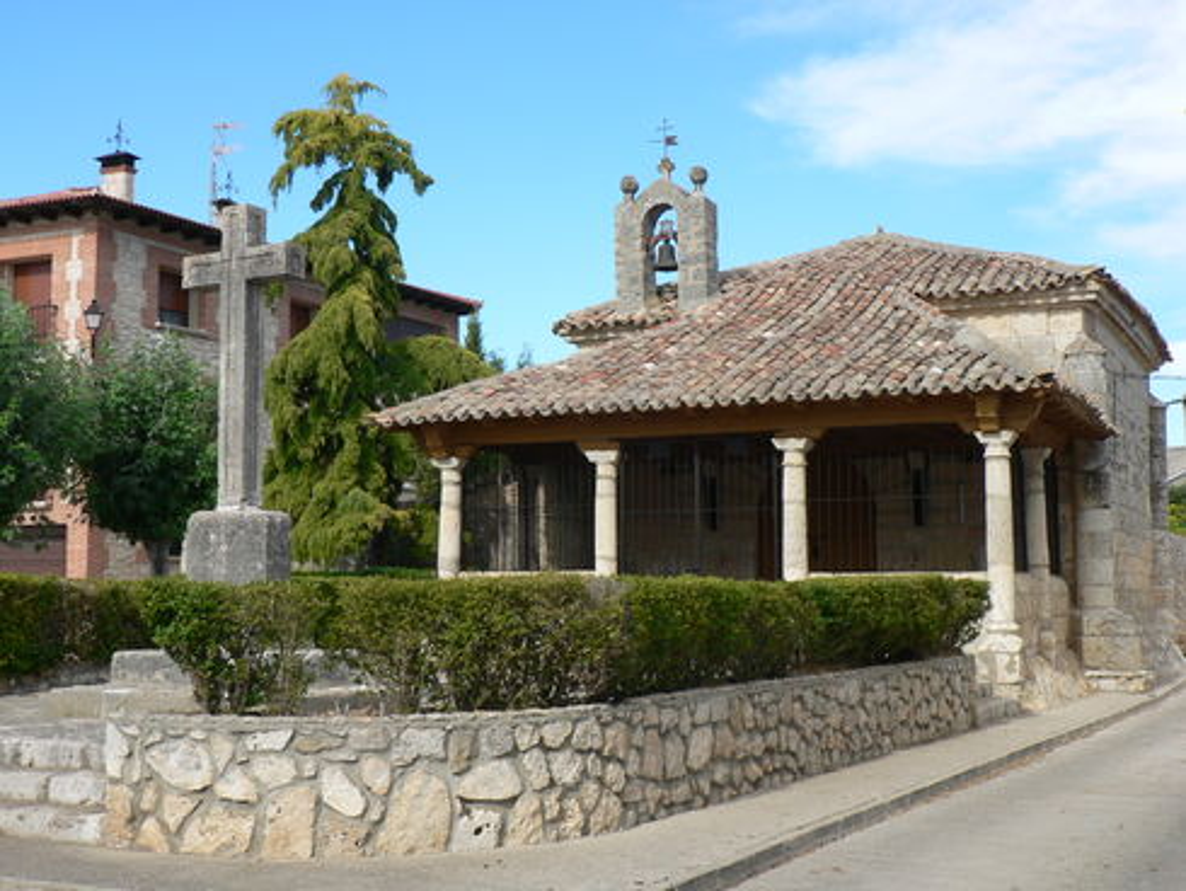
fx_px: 1611
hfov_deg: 40.4
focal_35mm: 47
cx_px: 593
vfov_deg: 30.9
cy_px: 446
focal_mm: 8
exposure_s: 1/320
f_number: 4
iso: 64
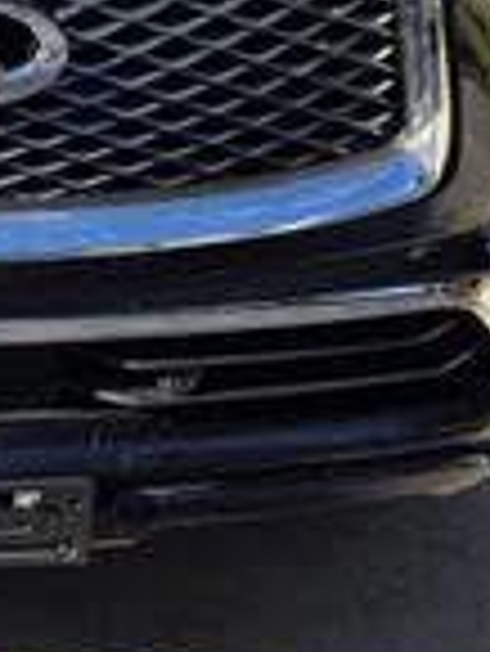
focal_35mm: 80
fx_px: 1508
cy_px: -22
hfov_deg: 17.7
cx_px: -81
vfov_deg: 23.2
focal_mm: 6.25
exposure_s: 1/2760
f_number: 1.7
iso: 80
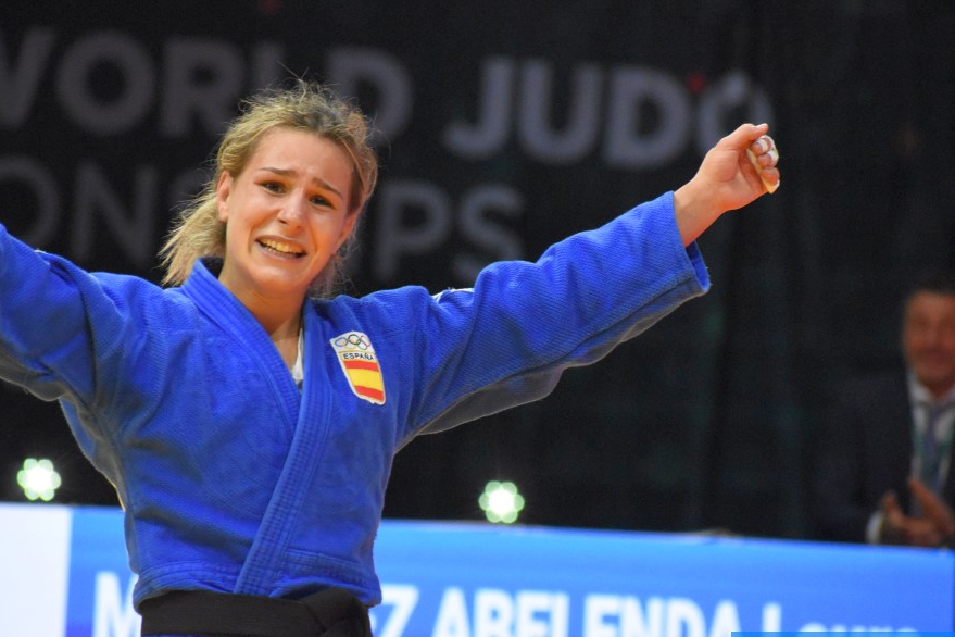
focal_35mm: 367
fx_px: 9735
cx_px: 447
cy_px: 354
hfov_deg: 5.6
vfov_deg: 3.7
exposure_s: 1/640
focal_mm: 210
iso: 6400
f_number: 7.1
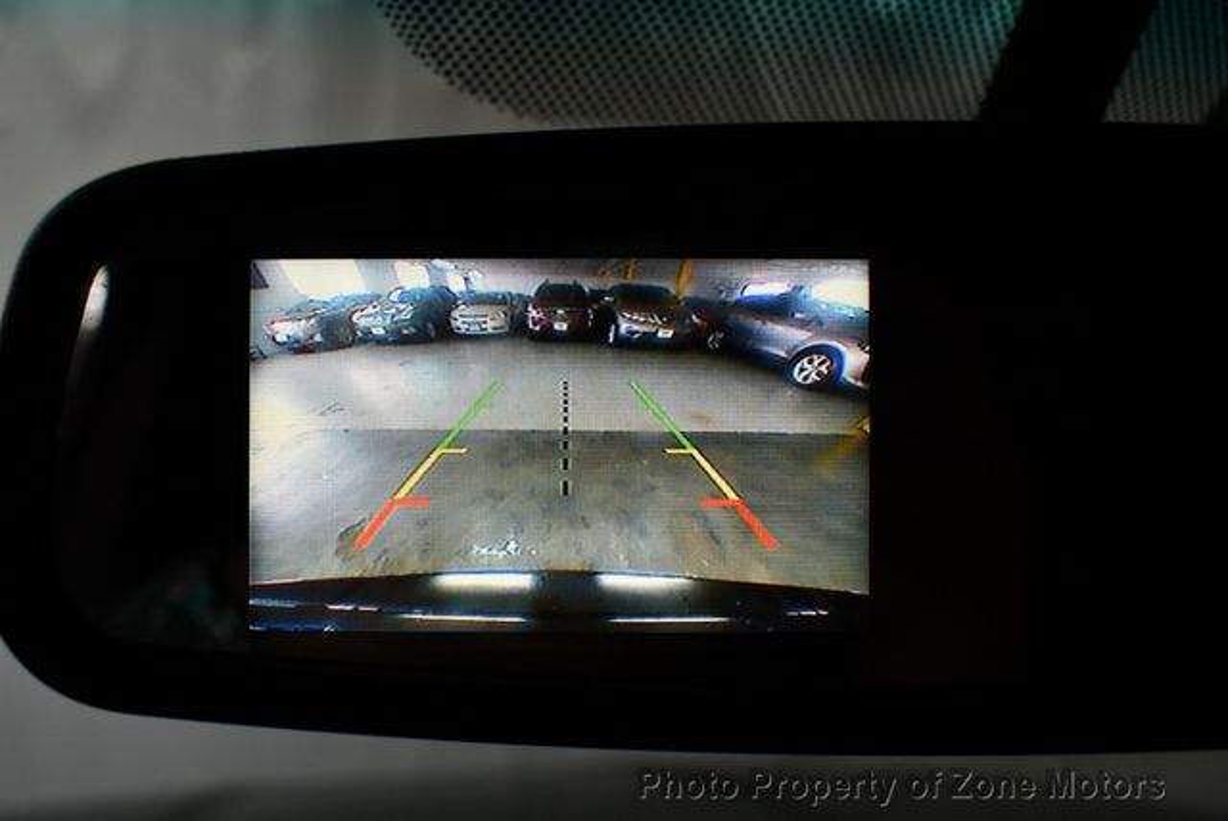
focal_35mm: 36
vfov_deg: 36.9
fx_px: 1229
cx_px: 614
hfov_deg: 53.1
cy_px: 410
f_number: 4.5
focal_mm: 18
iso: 400
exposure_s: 1/250
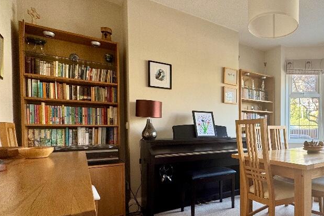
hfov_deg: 68.0
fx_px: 216
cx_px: 251
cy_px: 134
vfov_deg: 52.6
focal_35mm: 24
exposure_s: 1/99
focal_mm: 2.22
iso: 125
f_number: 2.2
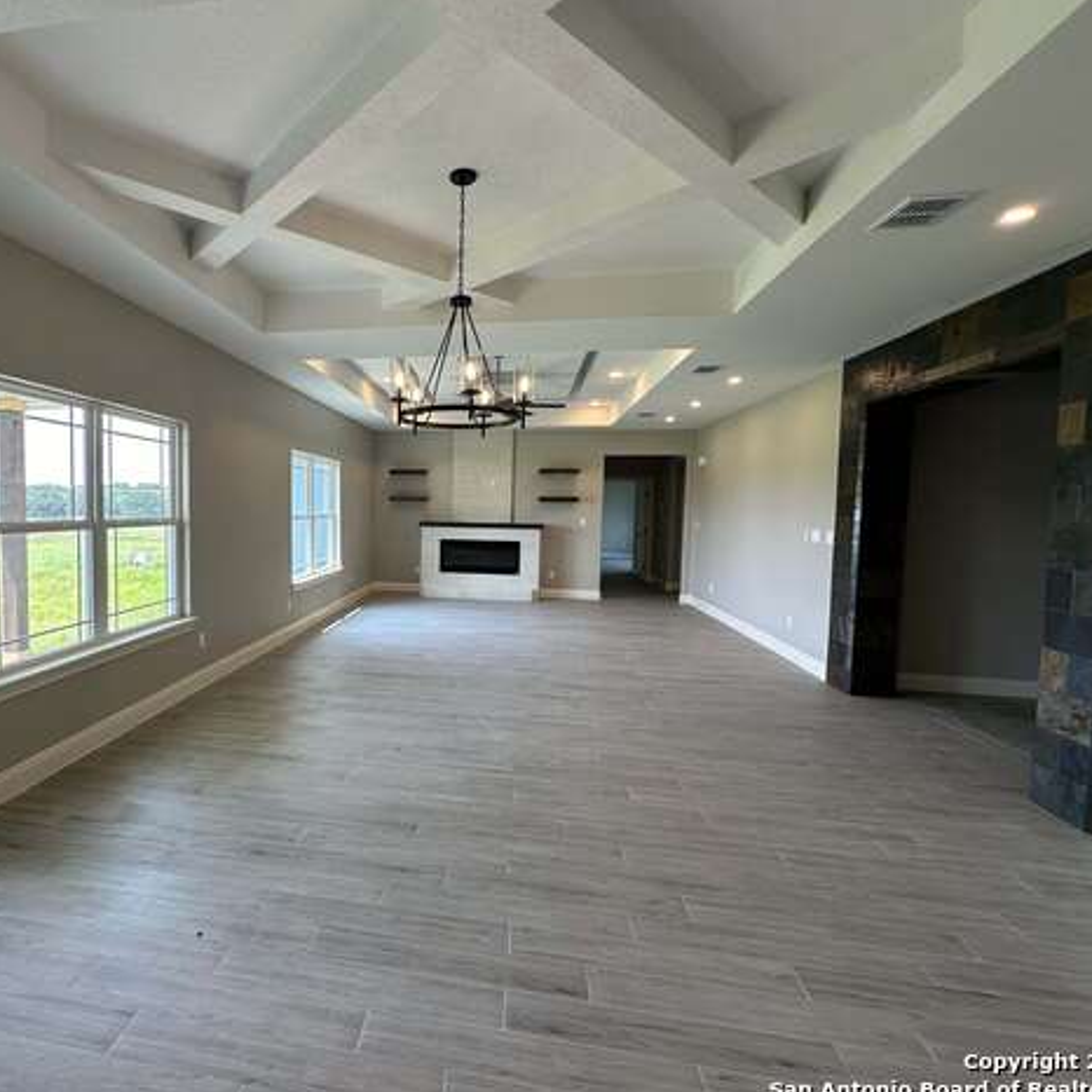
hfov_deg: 82.2
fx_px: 607
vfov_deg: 84.0
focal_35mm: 17
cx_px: 401
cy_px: 541
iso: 50
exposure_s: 1/120
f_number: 2.2
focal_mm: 2.22
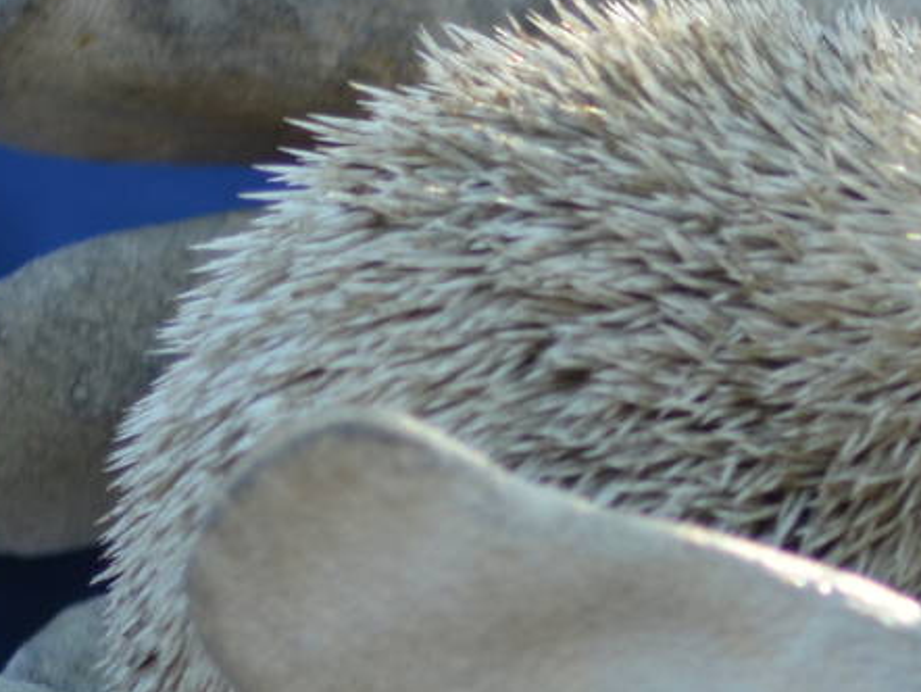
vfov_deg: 3.5
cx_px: 1373
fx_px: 11367
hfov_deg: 4.6
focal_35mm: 427
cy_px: 288
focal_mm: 82
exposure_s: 1/400
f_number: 5
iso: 400
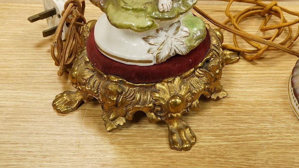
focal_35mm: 74
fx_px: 587
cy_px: -42
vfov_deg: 15.6
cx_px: 151
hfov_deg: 28.6
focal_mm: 30
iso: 2500
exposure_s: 1/160
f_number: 9
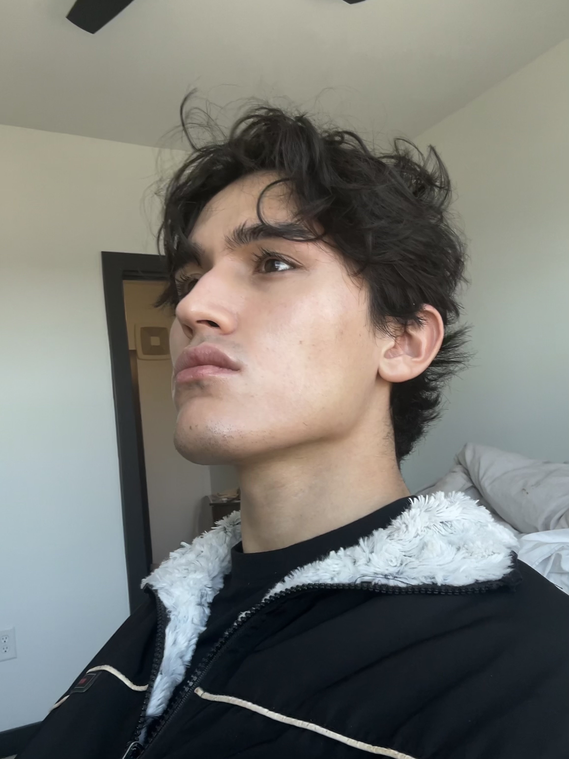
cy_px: 380
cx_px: 284
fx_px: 657
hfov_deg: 46.8
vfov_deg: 60.0
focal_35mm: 30
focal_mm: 2.69
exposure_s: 1/121
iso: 50
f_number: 1.9
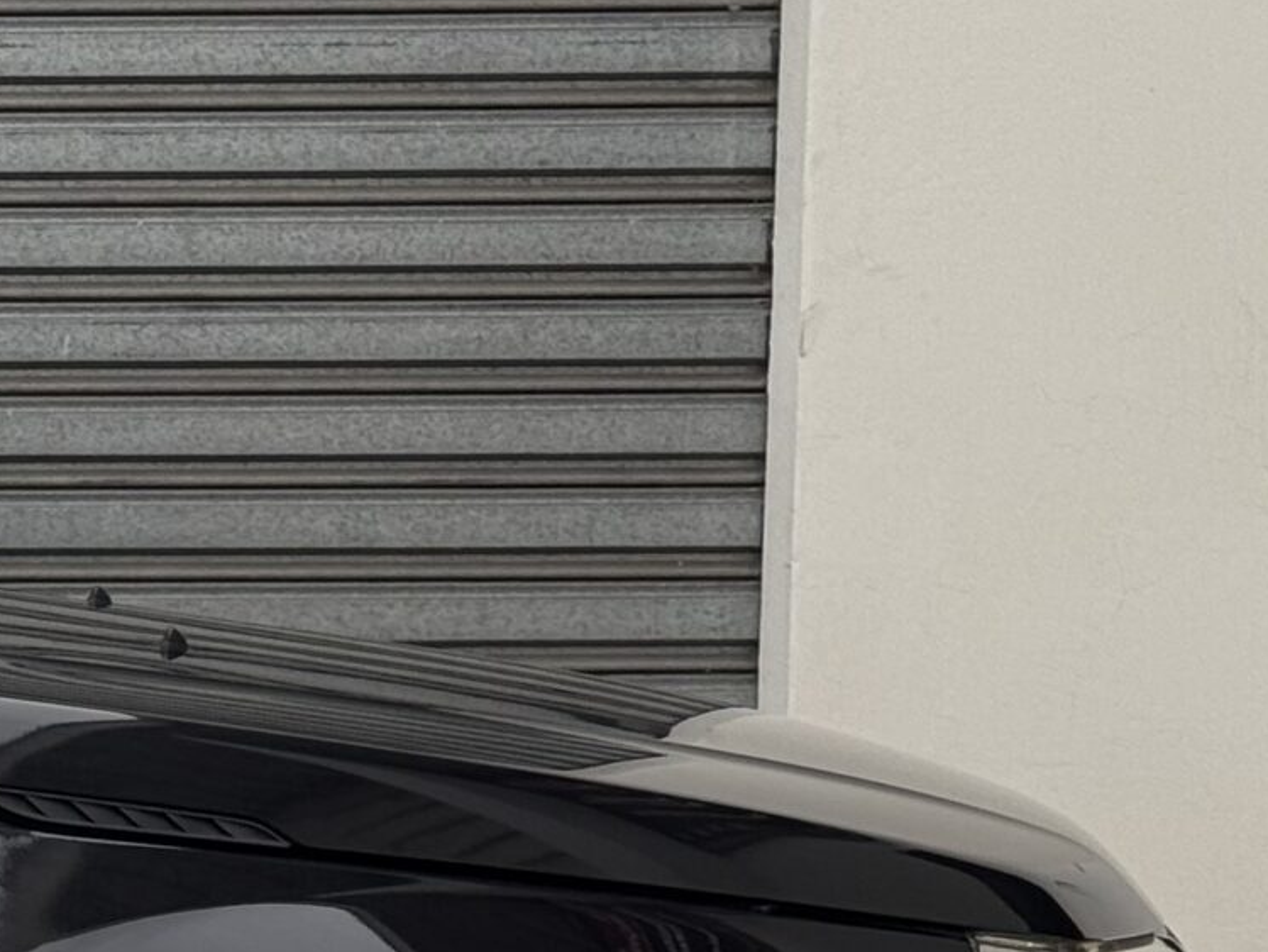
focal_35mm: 164
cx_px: -472
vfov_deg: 9.0
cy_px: 1103
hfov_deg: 11.7
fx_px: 6008
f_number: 1.78
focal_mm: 6.76
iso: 100
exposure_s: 1/293
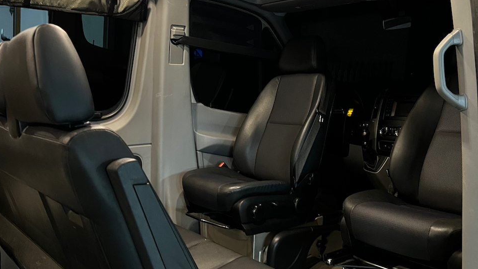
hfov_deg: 52.8
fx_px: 482
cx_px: 238
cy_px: 101
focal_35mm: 38
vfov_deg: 31.1
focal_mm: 5.7
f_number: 1.5
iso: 500
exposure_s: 1/30
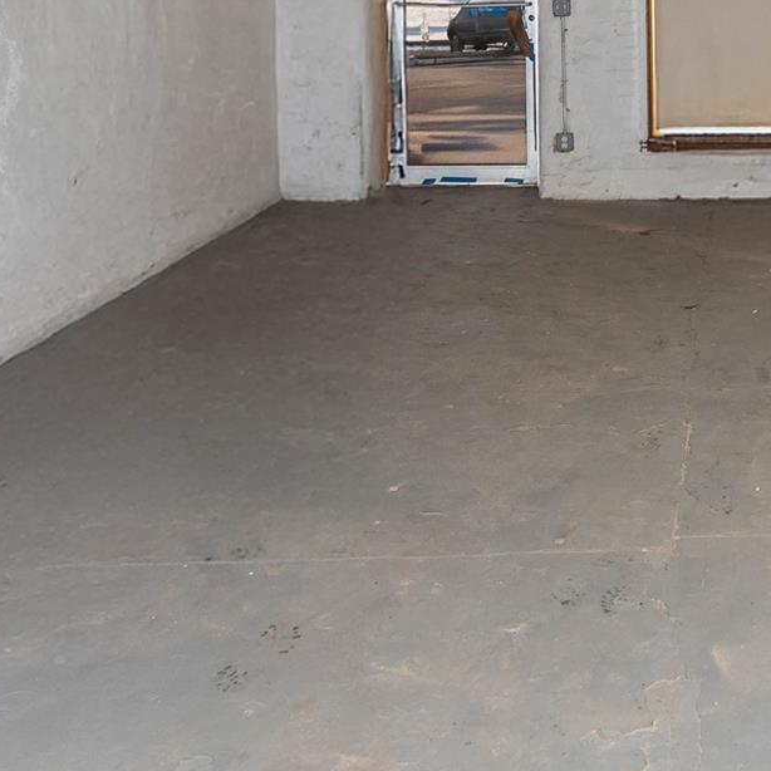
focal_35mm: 51
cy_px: 171
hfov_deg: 32.4
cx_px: 630
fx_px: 1285
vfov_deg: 32.6
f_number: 5.6
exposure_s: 1/60
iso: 500
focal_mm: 12
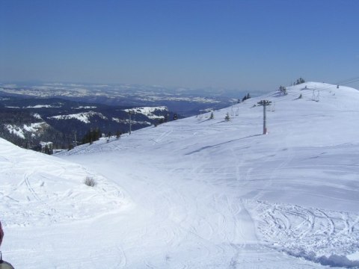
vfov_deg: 39.7
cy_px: 134
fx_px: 373
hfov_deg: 51.4
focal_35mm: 36
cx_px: 180
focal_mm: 5.6
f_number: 4.8
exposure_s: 1/1608
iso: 50
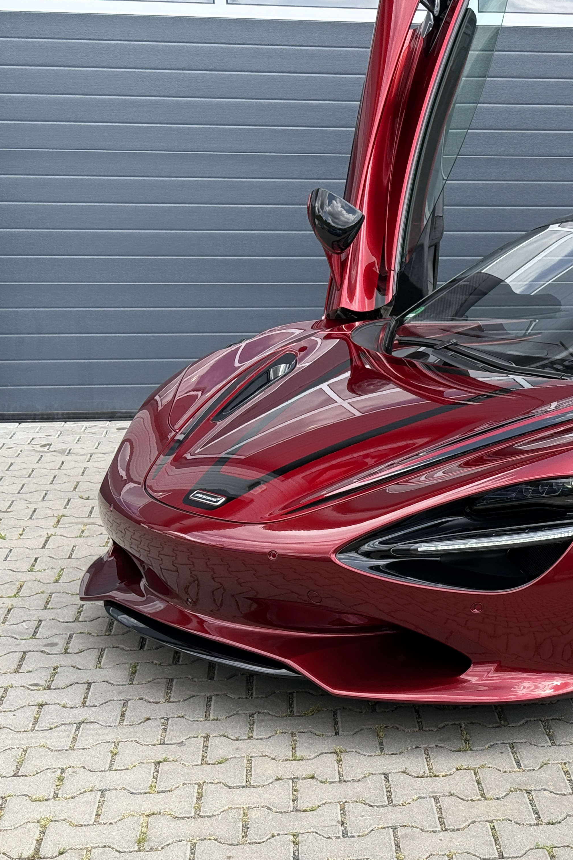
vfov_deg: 30.1
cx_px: 557
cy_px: 431
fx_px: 1599
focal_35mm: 67
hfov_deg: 19.8
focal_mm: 6.76
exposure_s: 1/1041
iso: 100
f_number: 1.78
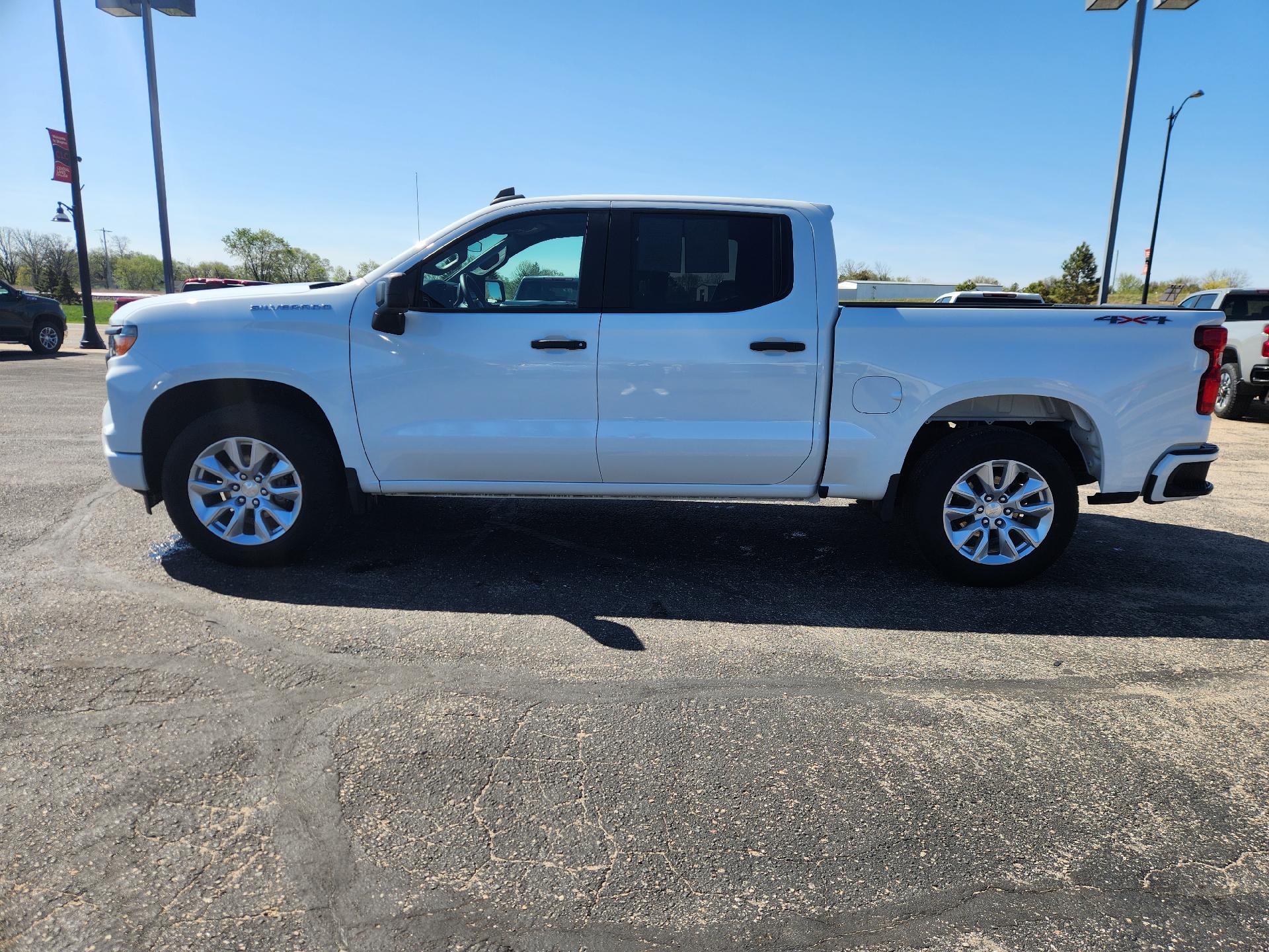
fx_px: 843
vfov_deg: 58.9
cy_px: 476
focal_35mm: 23
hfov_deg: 73.9
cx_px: 634
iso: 20
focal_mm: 5.4
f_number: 1.8
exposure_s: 1/1414
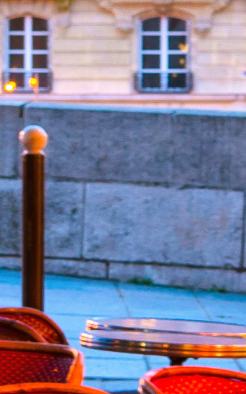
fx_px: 3574
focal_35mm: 333
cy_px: -22
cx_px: 151
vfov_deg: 6.3
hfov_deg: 3.9
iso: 200
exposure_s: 2.5
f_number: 6.3
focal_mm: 30
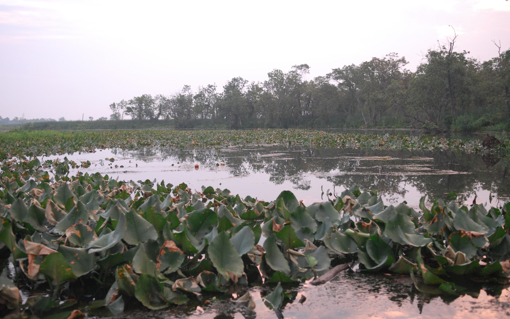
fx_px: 556
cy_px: 155
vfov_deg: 32.0
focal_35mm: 40
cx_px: 255
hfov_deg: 49.3
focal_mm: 26
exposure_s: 1/320
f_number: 3.2
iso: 640
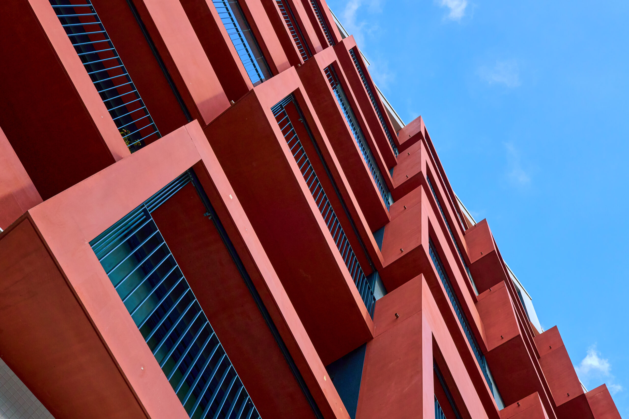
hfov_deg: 53.1
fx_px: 629
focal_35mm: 36
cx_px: 314
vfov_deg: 36.9
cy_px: 210
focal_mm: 24
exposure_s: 1/250
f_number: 10
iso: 640
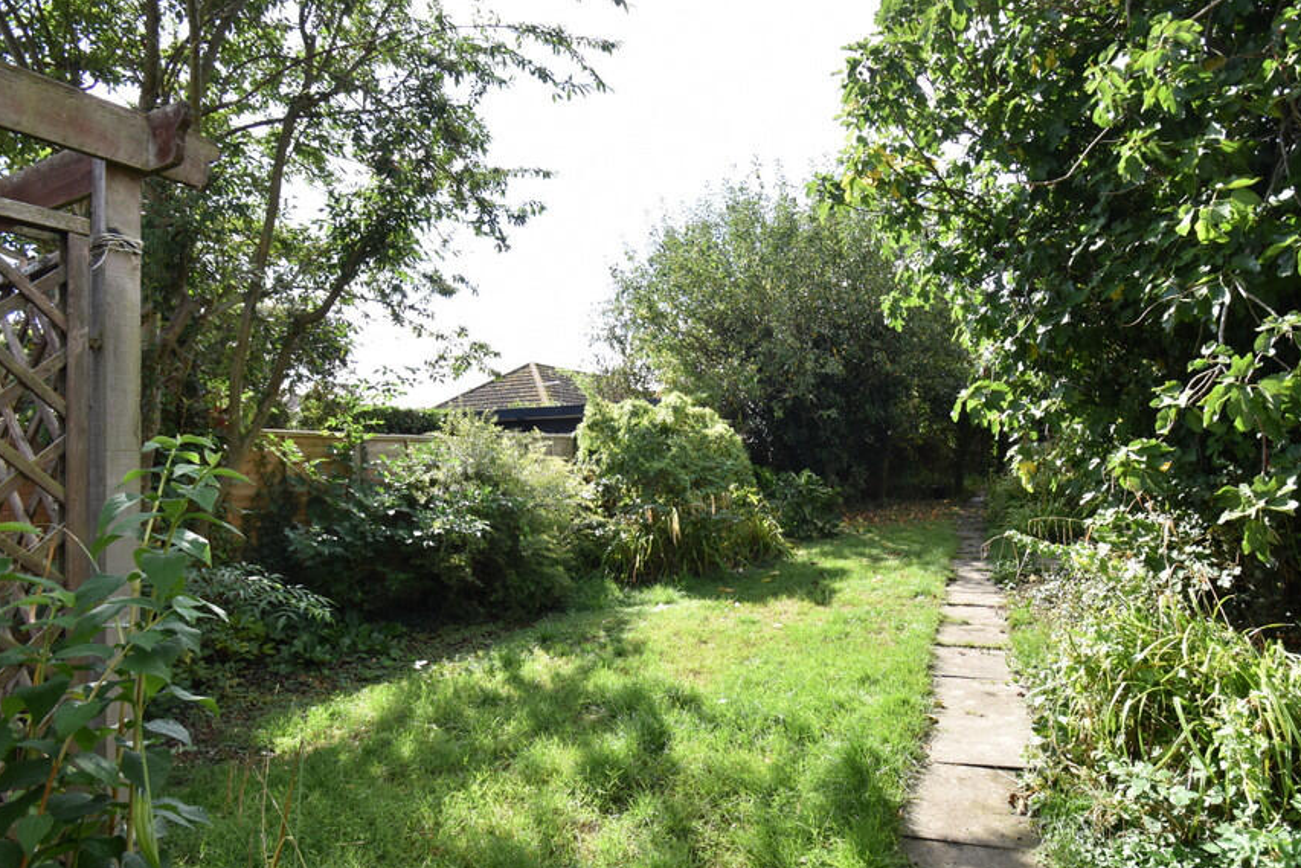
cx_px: 737
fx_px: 651
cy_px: 396
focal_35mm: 18
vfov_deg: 67.3
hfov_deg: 89.5
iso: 200
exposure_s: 1/250
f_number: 5.6
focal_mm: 10
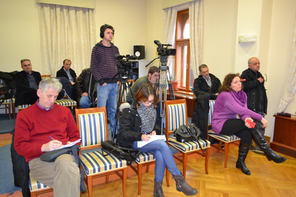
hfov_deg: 61.9
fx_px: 247
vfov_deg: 43.6
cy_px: 98
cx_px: 148
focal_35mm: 30
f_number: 3.8
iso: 1000
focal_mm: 20
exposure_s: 1/60
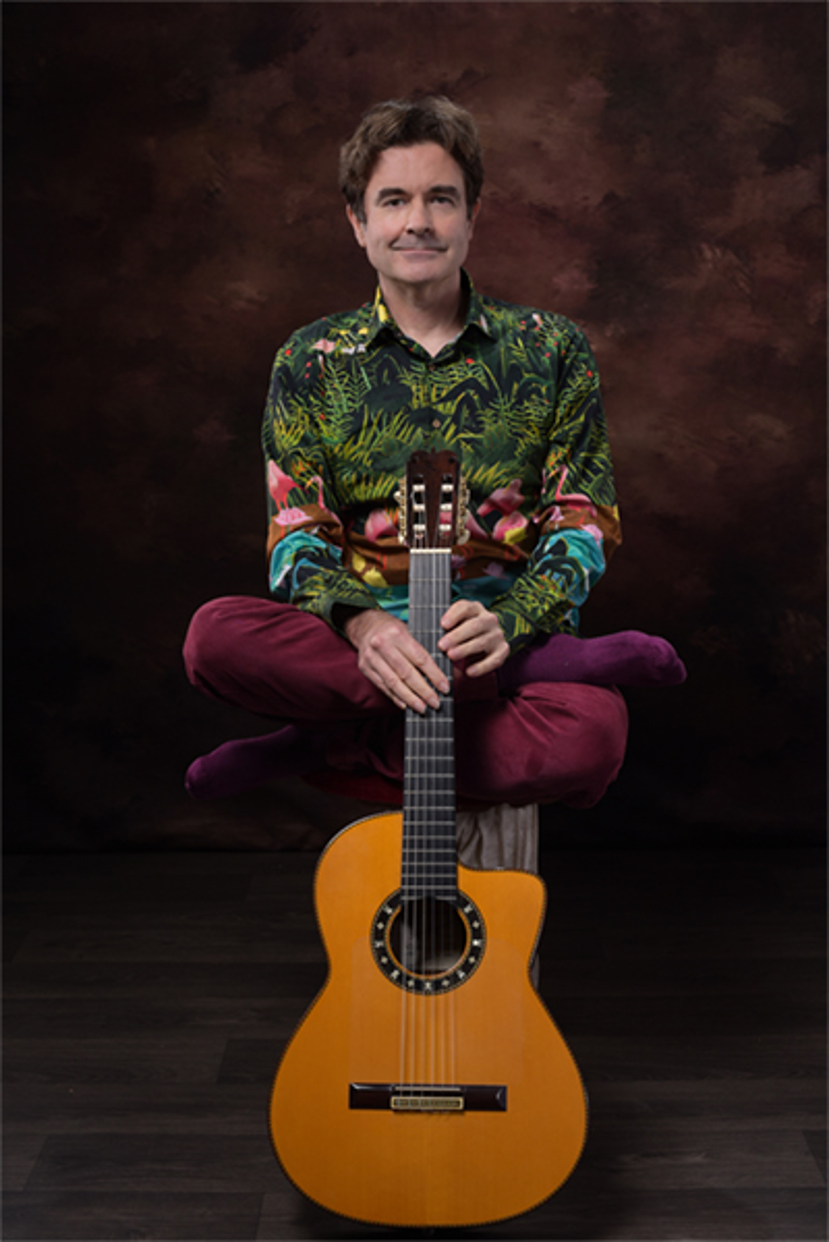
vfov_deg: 39.6
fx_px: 1725
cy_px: 621
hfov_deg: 27.0
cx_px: 414
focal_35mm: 50
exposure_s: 1/200
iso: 320
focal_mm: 50
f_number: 6.3
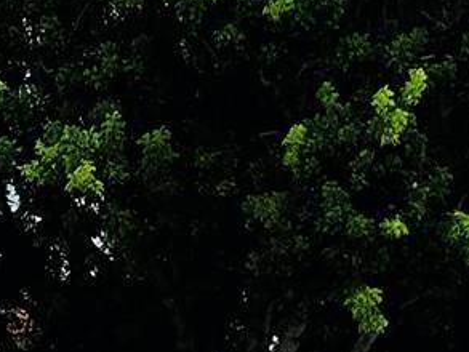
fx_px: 3551
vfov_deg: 5.5
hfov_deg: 7.4
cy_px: 824
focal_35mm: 262
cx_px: -314
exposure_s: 1/2959
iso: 64
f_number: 1.78
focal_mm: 6.76
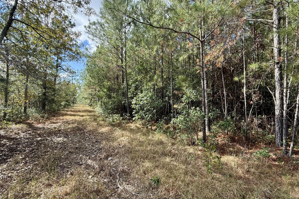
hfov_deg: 96.6
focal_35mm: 16
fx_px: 133
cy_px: 104
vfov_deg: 73.7
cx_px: 158
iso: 64
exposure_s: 1/498
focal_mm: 2.22
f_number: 2.2
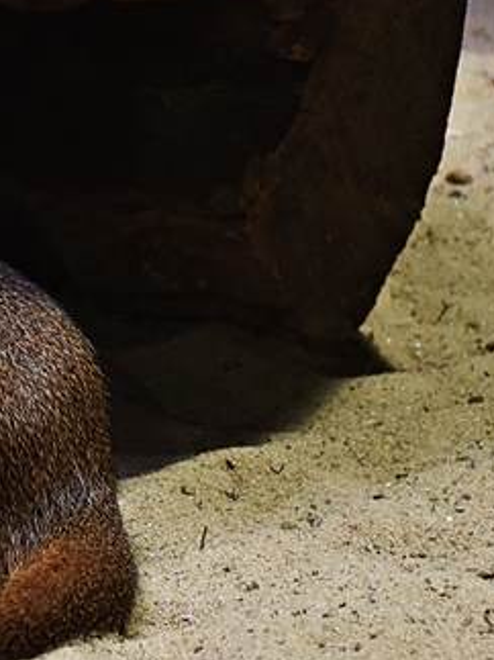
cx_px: -67
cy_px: 320
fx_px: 8720
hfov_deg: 3.2
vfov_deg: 4.3
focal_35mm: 458
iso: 720
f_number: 5.6
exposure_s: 1/60
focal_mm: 100
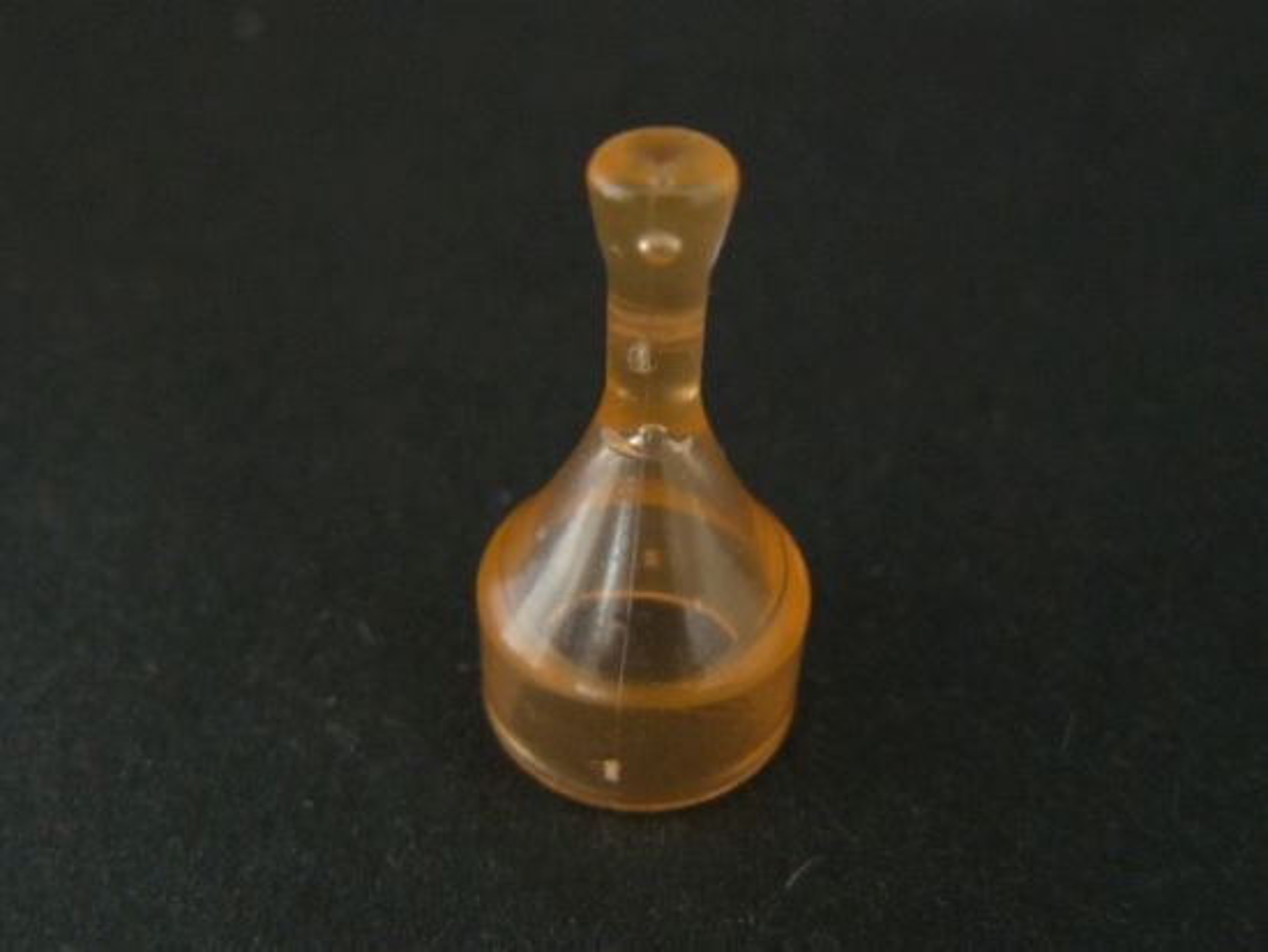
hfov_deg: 47.8
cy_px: 476
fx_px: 1429
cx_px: 634
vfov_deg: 36.8
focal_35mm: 39
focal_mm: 6
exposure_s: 1
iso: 200
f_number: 2.8
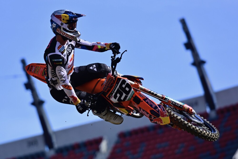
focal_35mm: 200
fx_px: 1322
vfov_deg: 6.9
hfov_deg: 10.3
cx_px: 119
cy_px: 80
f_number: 3.5
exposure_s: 1/1250
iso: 180
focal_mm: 200
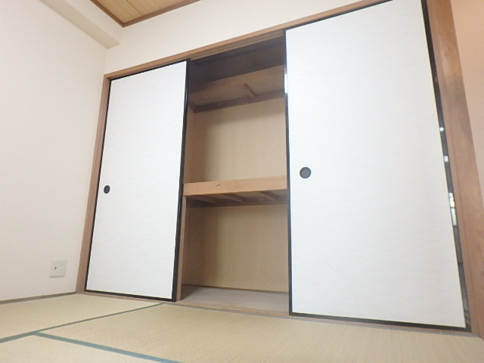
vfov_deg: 58.9
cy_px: 182
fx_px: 322
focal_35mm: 23
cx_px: 242
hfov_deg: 73.9
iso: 800
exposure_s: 1/25
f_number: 3.8
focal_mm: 4
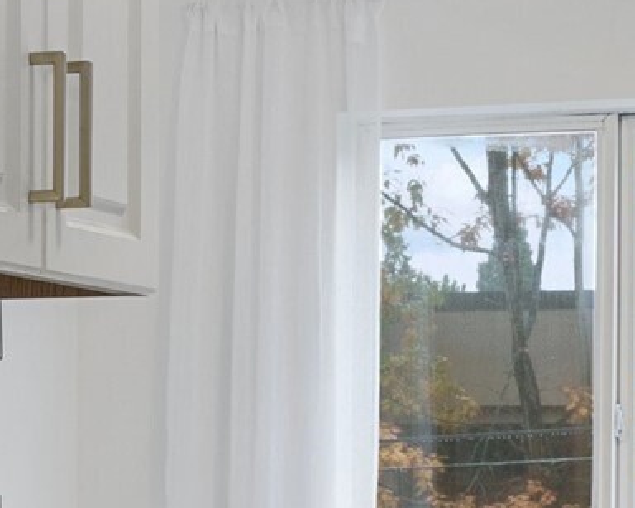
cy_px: 491
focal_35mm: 141
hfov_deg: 13.7
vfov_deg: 10.9
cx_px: 226
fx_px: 2649
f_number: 11
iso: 400
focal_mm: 23
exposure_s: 1/3.33
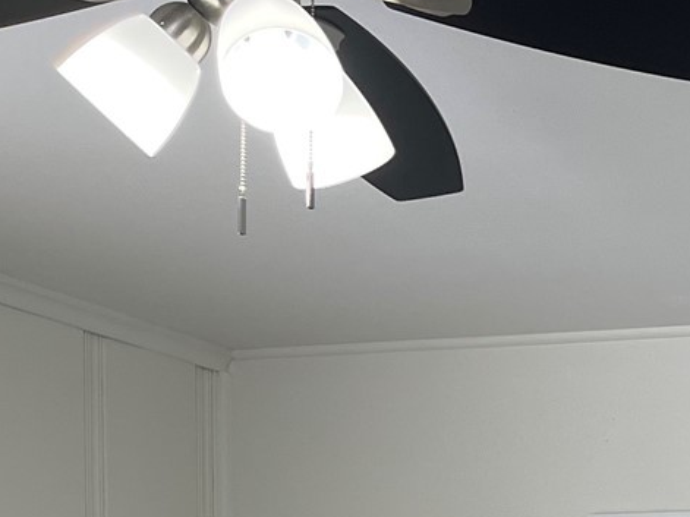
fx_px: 2033
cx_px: 1169
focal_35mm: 102
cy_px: 1031
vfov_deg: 12.7
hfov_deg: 16.6
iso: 32
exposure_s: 1/171
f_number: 1.6
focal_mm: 5.1
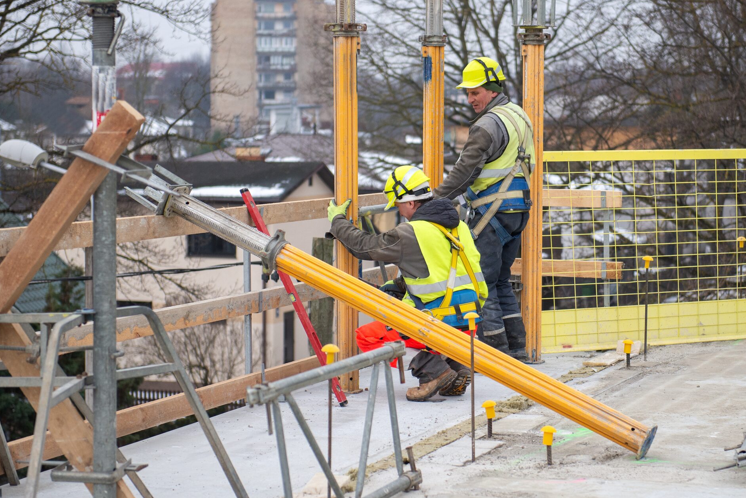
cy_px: 248
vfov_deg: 14.4
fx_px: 1969
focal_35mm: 95
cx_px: 450
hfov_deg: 21.4
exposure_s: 1/3200
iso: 400
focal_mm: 70
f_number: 2.8
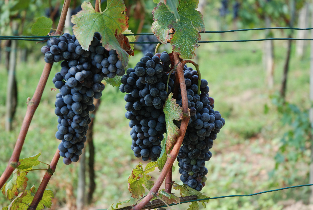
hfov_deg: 24.6
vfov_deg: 16.6
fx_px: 719
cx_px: 156
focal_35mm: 82
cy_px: 105
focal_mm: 55
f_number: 4.5
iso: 200
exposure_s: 1/200
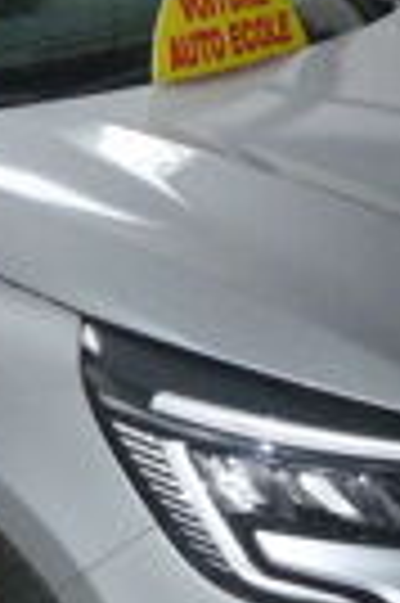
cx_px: 4
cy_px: 486
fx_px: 1554
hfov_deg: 14.4
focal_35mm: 93
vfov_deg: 21.6
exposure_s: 1/30
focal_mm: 4.1
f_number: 3.3
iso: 640
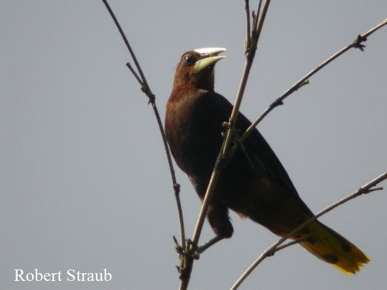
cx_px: 194
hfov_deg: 14.9
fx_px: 1476
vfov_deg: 11.2
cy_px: 145
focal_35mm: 132
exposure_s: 1/125
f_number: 4.6
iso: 100
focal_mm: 27.3
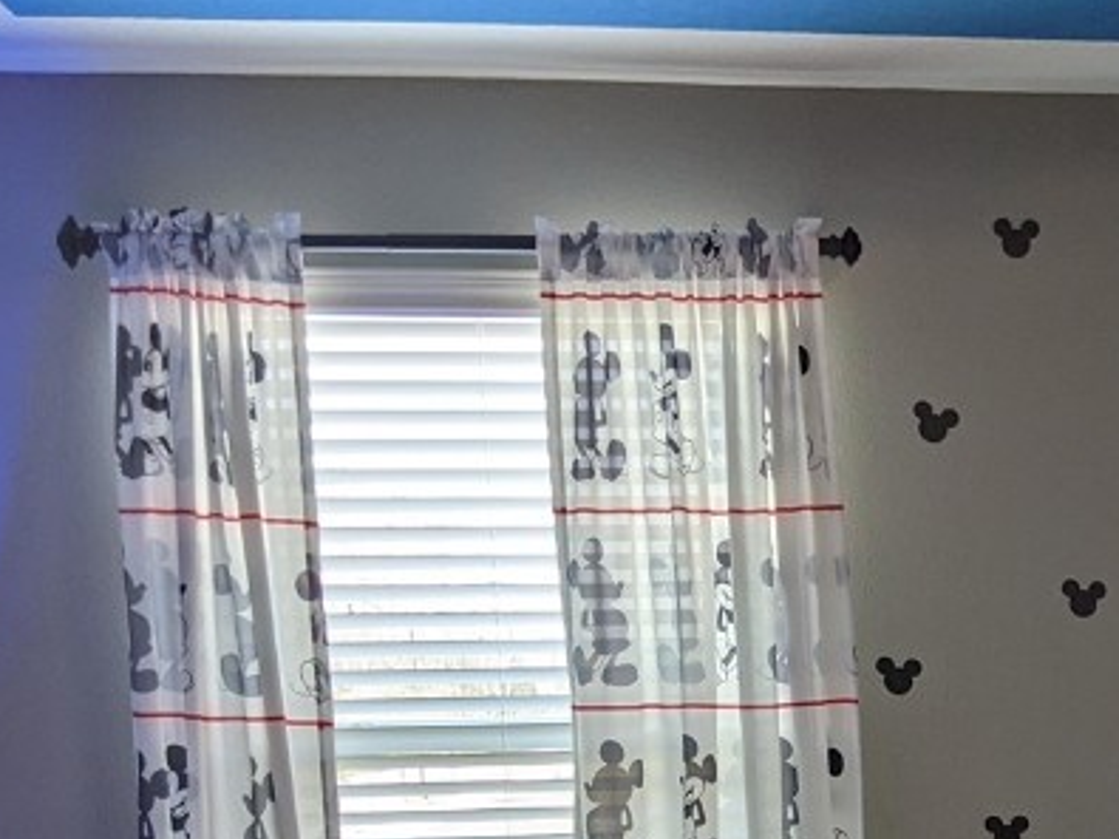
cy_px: 1006
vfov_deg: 19.7
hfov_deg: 25.9
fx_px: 2262
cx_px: 1198
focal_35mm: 70
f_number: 1.8
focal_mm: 4.44
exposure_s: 1/60
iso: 42
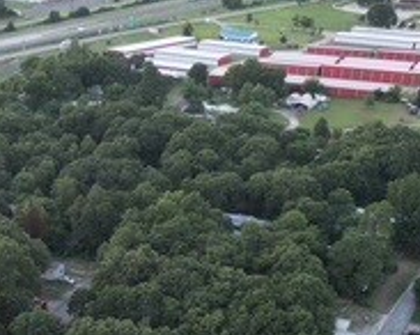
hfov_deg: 22.6
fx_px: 1018
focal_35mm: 82
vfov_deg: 17.9
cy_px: 379
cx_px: 21
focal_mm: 6.72
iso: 110
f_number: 1.7
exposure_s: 1/40
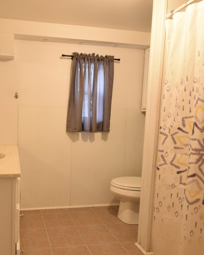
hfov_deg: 54.1
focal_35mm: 25
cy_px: 134
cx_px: 51
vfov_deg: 68.1
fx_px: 189
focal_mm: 10
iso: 200
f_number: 7.1
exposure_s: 1/8
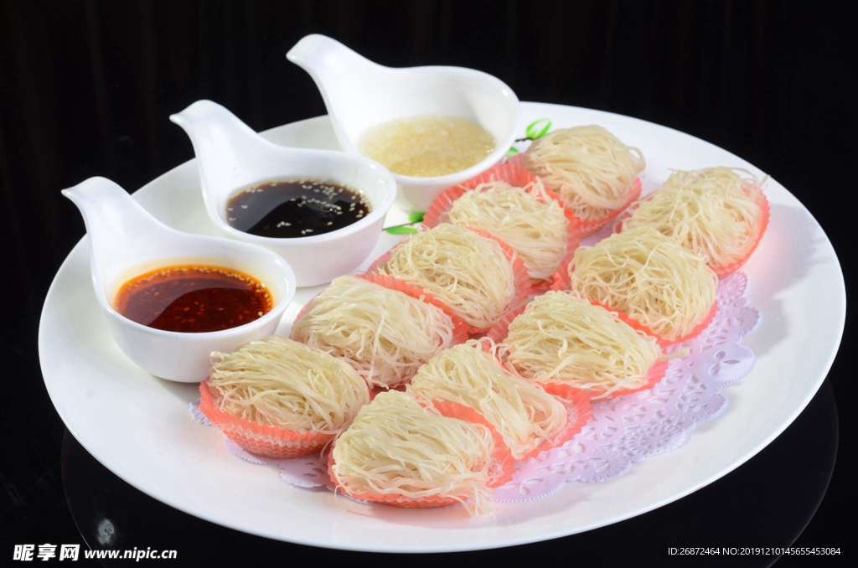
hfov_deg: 22.7
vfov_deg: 15.1
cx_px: 429
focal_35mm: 90
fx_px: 2140
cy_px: 284
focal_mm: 60
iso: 100
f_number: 10
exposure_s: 1/125
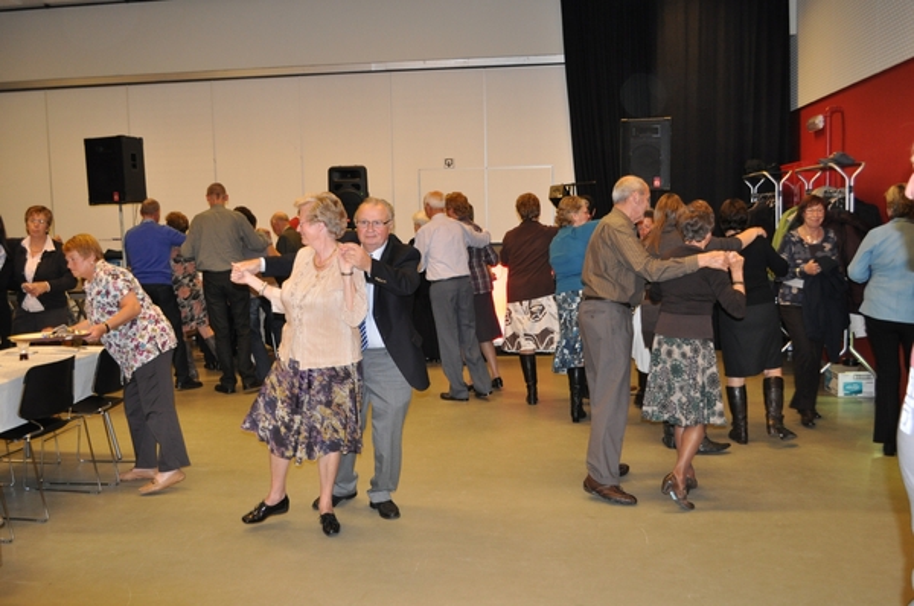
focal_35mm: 33
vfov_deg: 39.8
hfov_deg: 57.3
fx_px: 836
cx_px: 457
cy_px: 303
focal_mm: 22
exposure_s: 1/60
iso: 800
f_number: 4
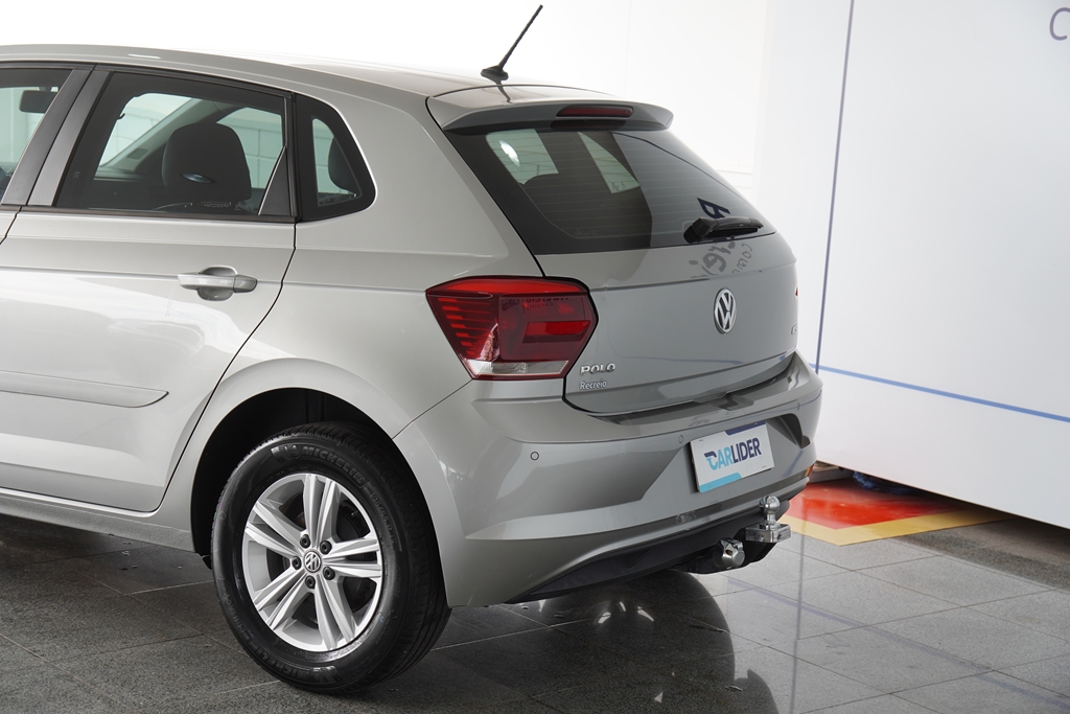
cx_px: 535
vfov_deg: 21.1
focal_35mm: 64
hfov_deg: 31.2
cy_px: 357
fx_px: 1917
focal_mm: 43
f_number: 4
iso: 100
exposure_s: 1/80
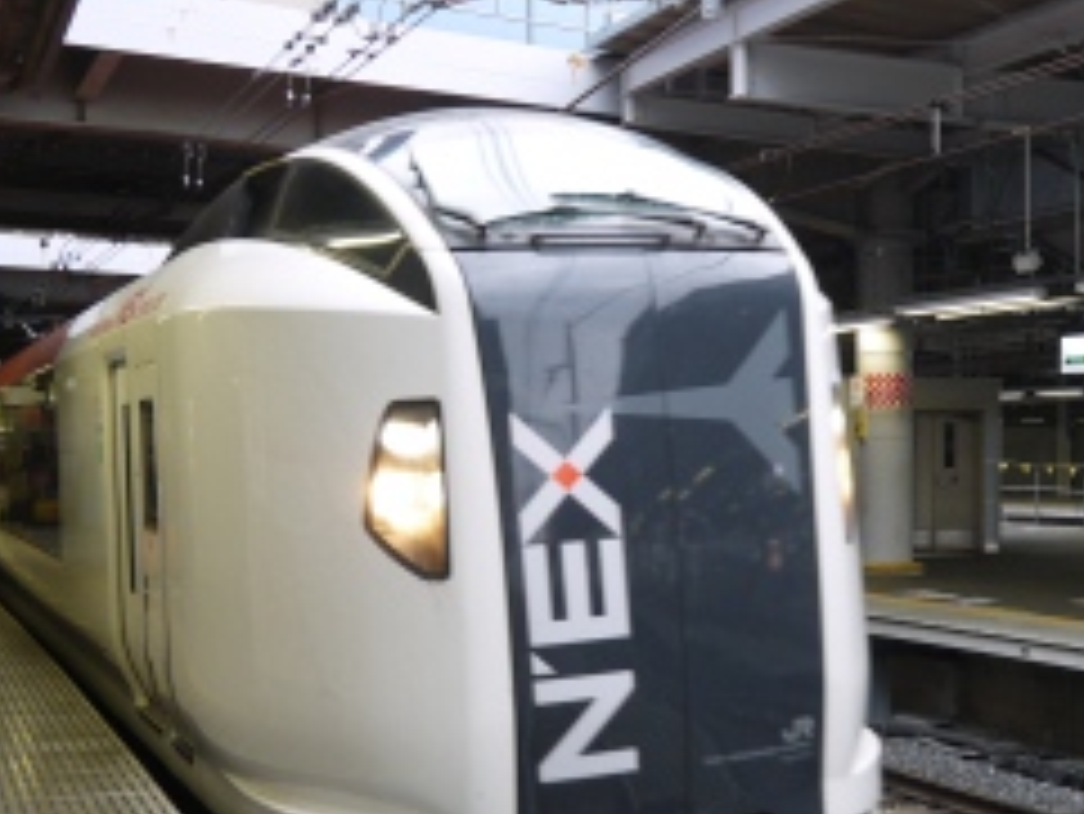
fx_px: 1629
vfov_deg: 27.8
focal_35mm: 52
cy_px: 571
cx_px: 778
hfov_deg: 36.2
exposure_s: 1/60
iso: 320
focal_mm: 14
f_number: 3.5
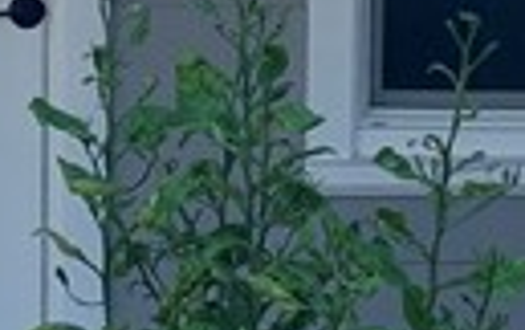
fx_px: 3138
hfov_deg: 9.4
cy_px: 65
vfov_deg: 6.0
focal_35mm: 219
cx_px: -142
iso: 25
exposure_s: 1/842
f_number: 1.8
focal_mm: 4.25
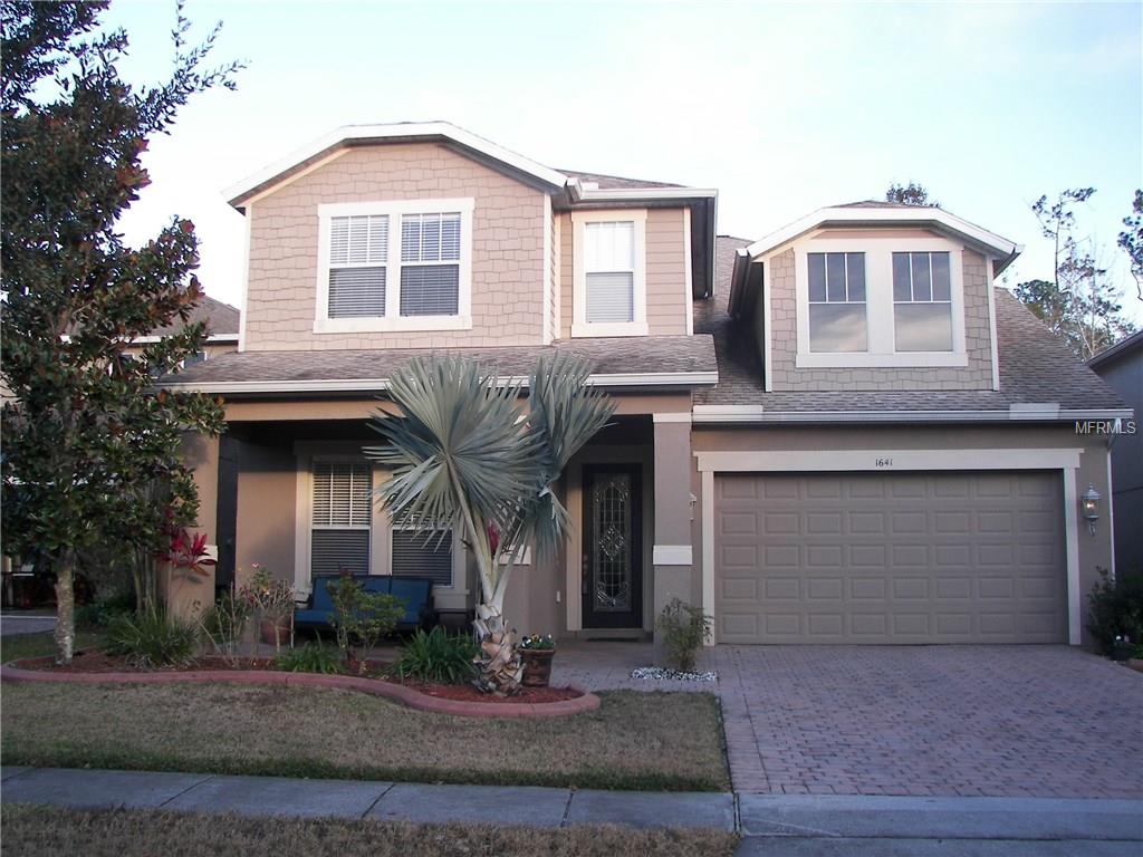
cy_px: 428
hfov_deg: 51.4
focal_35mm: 36
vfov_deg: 39.7
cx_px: 572
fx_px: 1189
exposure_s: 1/125
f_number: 2.8
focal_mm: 6
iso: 50
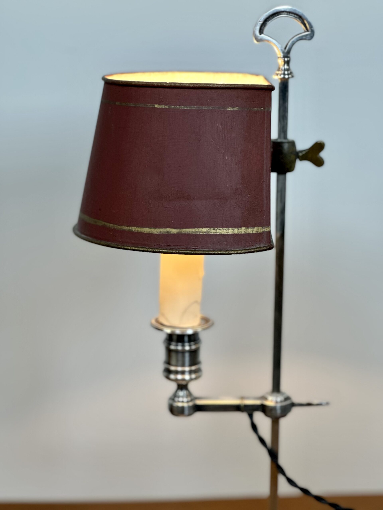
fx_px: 1136
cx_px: 192
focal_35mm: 77
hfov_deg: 19.1
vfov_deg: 25.3
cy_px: 255
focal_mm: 9
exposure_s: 1/100
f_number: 2.8
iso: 64
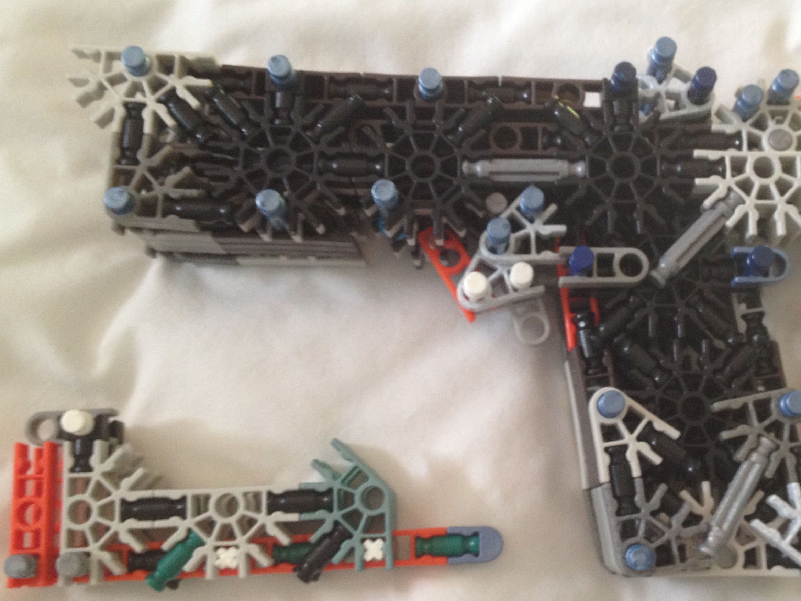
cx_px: 542
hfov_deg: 38.4
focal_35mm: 49
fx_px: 1134
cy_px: 313
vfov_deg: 29.7
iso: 125
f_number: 2.4
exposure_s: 1/20
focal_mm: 4.28
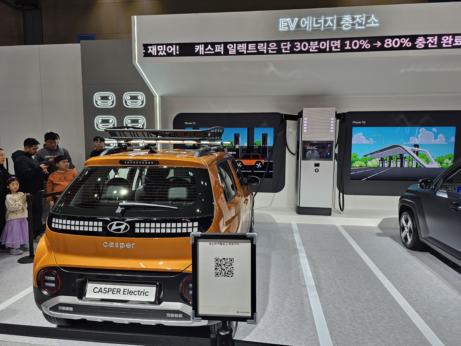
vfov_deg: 58.9
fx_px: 306
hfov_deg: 73.9
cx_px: 230
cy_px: 173
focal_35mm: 23
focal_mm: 6.3
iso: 40
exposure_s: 1/120
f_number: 1.7
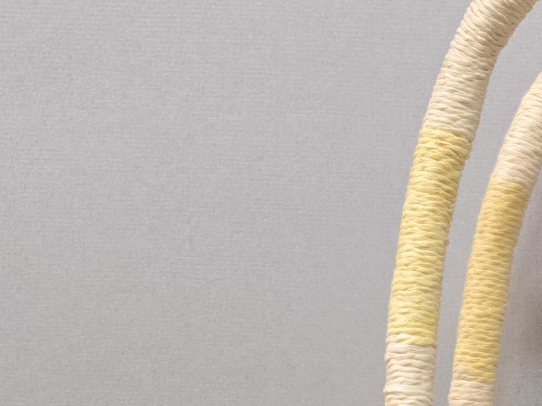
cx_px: 688
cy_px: 666
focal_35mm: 89
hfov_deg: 20.3
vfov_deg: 15.0
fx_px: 1393
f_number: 1.8
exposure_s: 1/100
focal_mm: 5.4
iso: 250
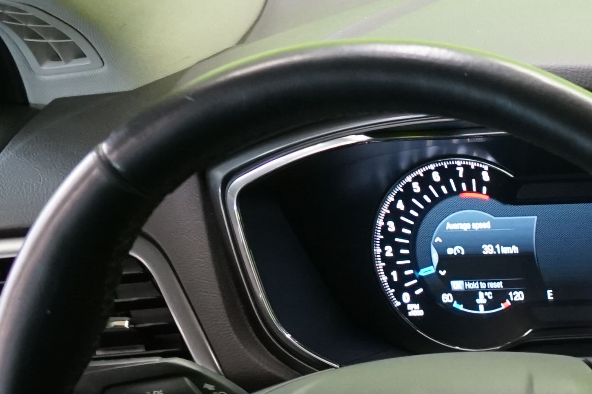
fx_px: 1973
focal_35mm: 120
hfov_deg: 14.0
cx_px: 1224
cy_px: 812
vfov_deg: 10.4
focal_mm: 29
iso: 1600
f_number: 5.6
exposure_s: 1/15
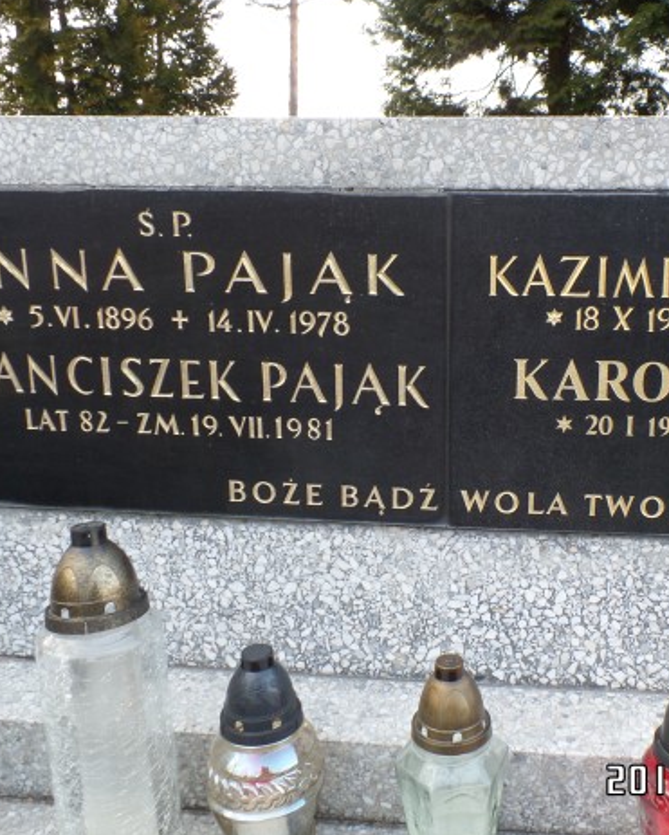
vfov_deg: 57.1
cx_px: 462
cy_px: 409
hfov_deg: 46.2
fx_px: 766
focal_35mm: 31
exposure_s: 1/60
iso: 100
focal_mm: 4.1
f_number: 3.5
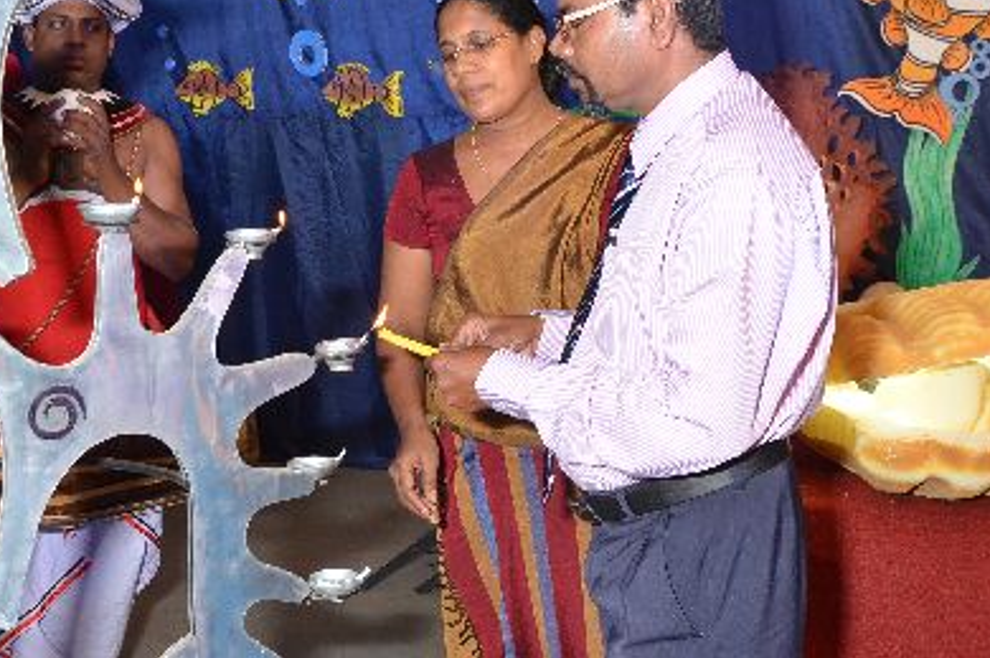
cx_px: 484
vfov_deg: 25.0
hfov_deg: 37.0
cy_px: 246
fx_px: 1479
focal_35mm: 54
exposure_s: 1/125
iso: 1000
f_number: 8
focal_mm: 21
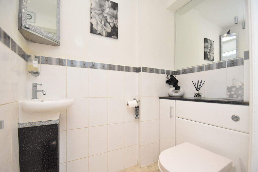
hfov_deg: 100.4
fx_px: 108
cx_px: 129
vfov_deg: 77.3
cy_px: 86
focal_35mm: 15
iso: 1250
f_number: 4
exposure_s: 1/125
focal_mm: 10
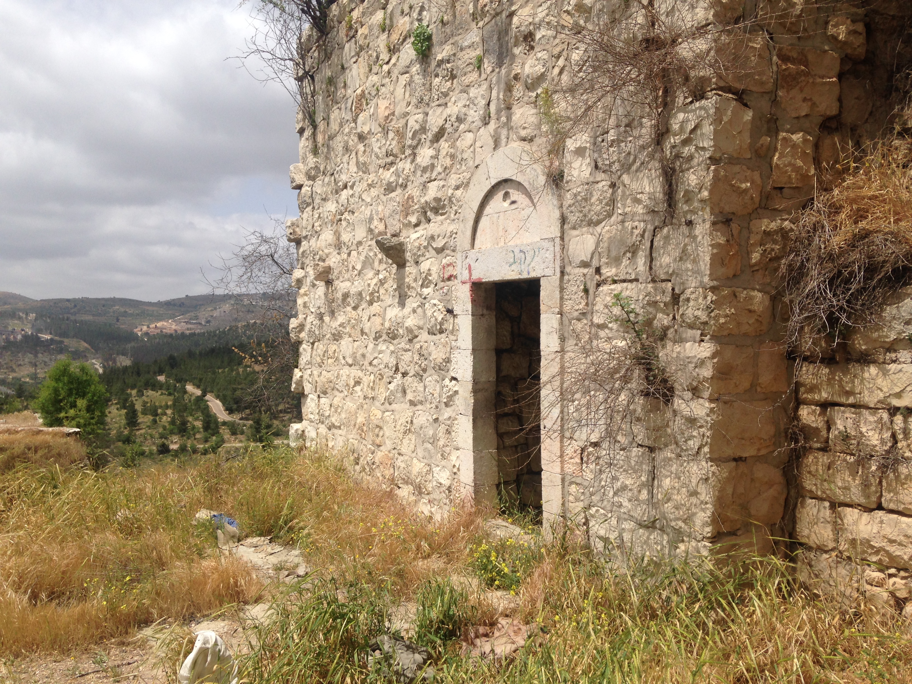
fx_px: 869
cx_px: 456
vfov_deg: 42.9
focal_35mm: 33
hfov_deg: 55.4
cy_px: 342
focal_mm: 4.12
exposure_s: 1/2710
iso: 50
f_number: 2.4
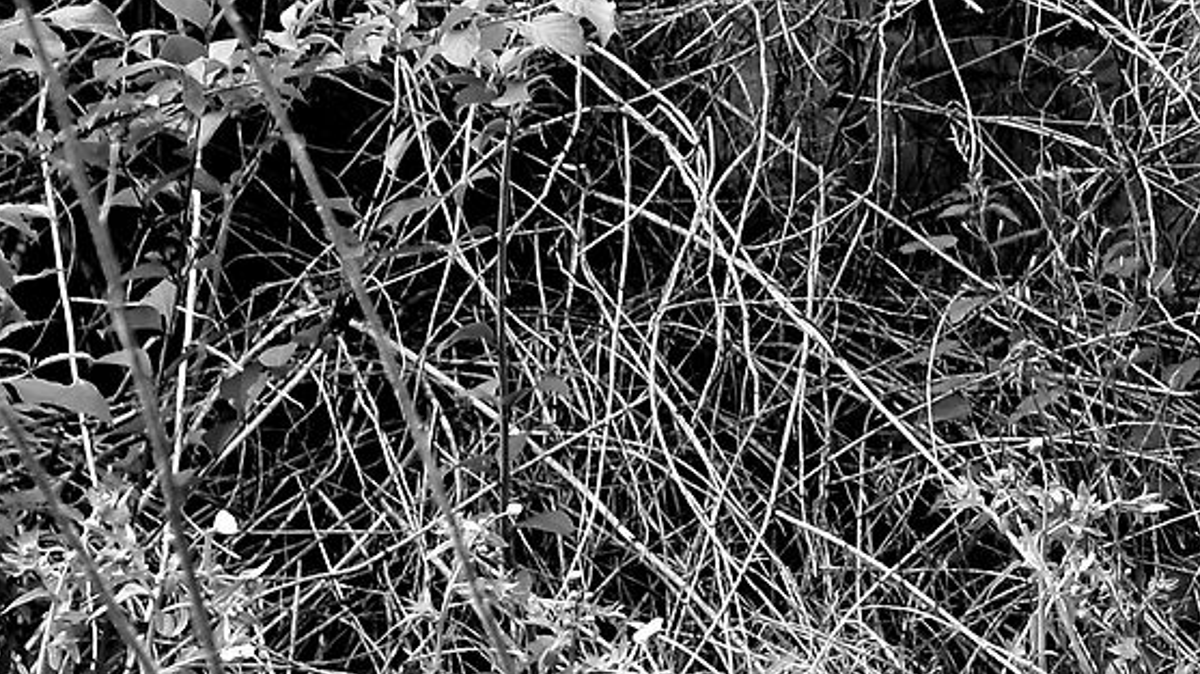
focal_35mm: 169
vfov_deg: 7.1
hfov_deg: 11.4
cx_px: 2419
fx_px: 5384
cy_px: -340
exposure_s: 1/60
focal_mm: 25
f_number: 7.1
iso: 320
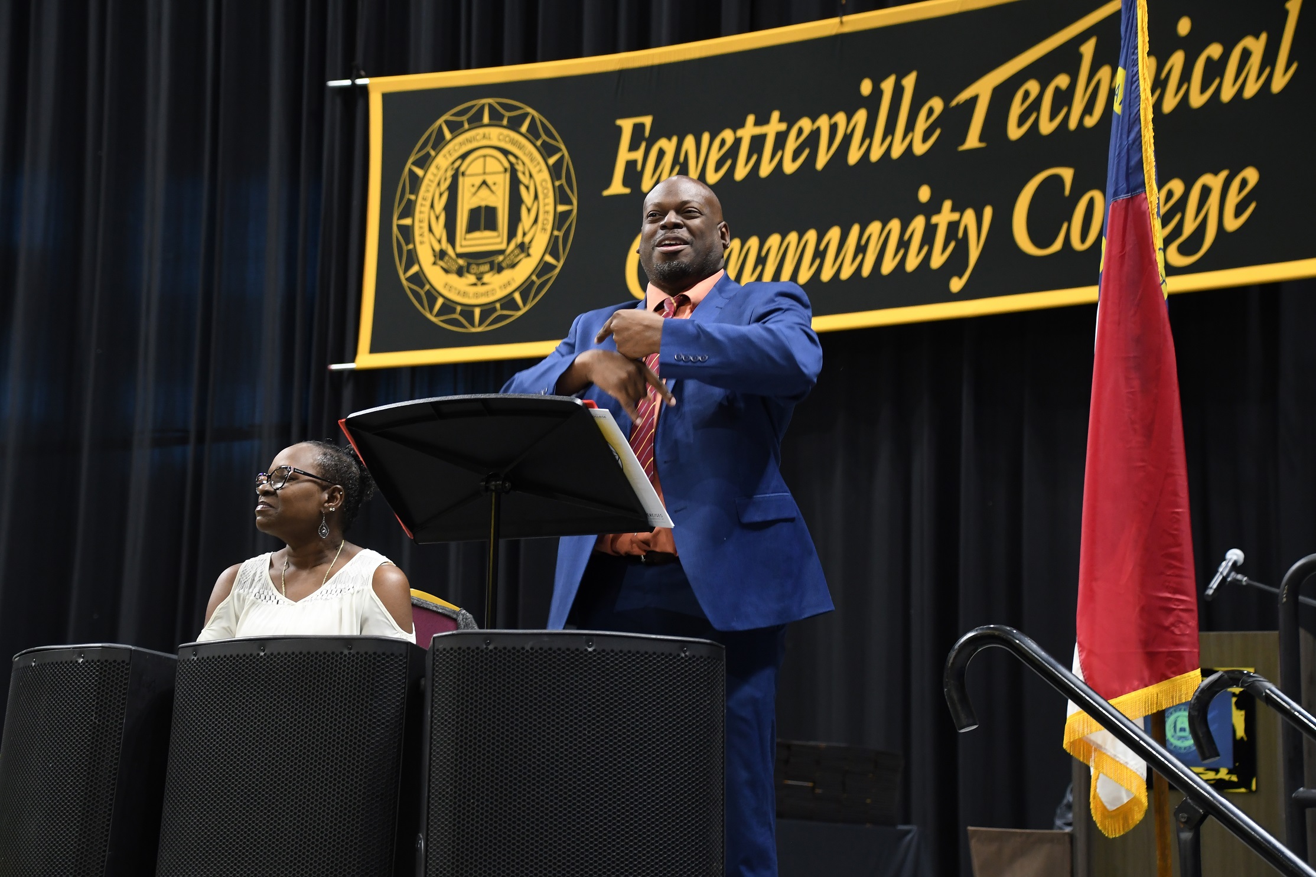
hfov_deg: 26.0
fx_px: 2851
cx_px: 658
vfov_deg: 17.5
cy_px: 438
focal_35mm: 78
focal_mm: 52
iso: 1250
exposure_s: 1/80
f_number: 5
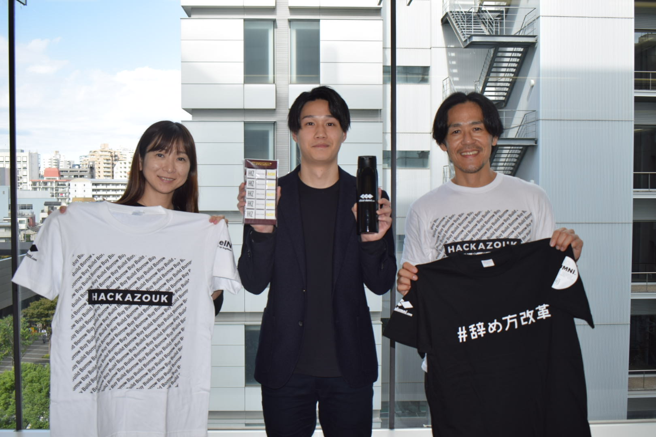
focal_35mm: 36
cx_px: 328
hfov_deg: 53.1
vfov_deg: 36.9
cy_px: 218
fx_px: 656
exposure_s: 1/160
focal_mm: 24
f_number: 6.3
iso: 100
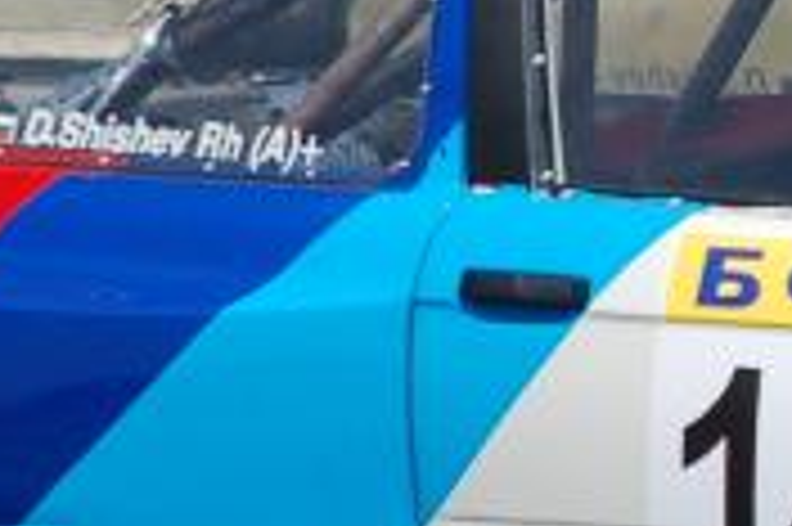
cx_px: 1314
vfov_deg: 0.8
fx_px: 38288
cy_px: 187
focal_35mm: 1742
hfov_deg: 1.2
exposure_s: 1/1250
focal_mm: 200
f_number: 5.6
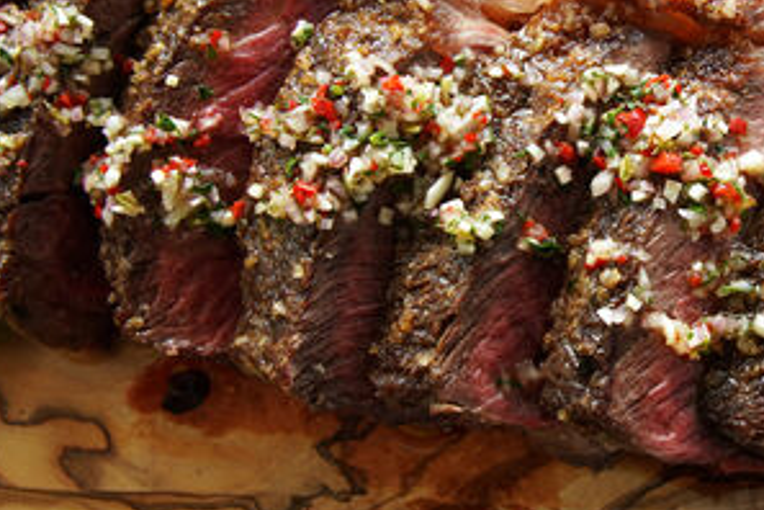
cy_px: 209
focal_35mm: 71
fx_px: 1507
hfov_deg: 27.5
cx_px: 671
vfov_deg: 19.2
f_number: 11
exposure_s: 1/5
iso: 320
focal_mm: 32
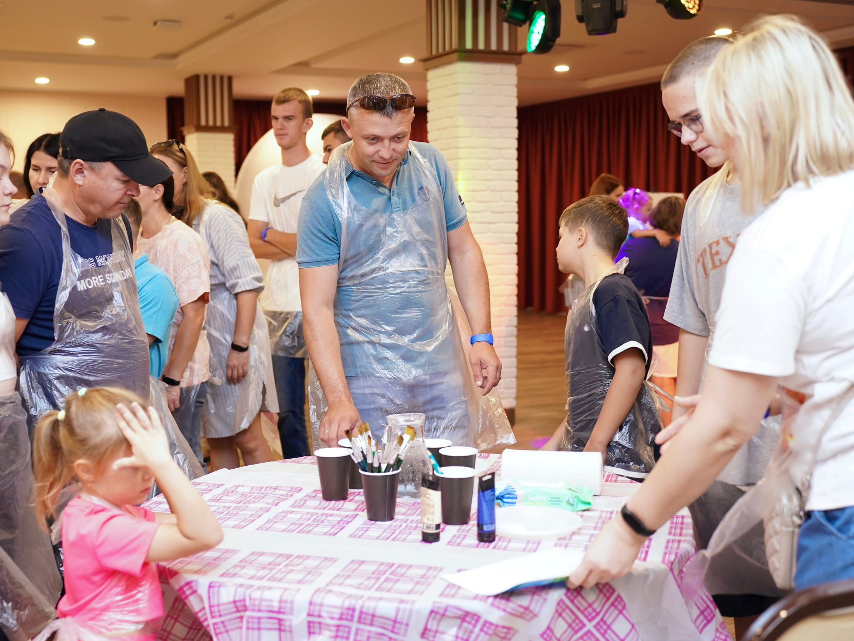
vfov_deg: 32.9
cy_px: 316
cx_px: 372
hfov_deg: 42.9
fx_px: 1085
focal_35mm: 44
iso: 640
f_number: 2.8
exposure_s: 1/60
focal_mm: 40
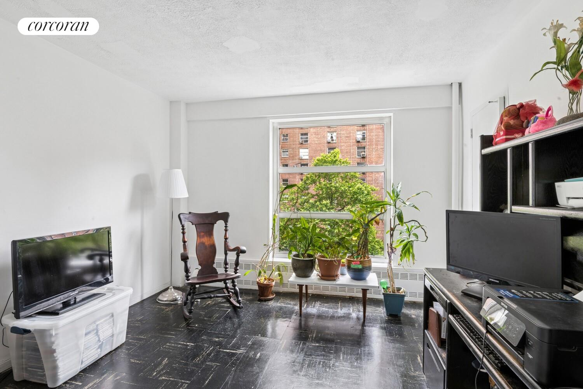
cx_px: 292
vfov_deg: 73.7
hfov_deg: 96.7
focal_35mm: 16
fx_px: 259
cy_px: 194
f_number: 13
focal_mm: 16
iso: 200
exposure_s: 1/3
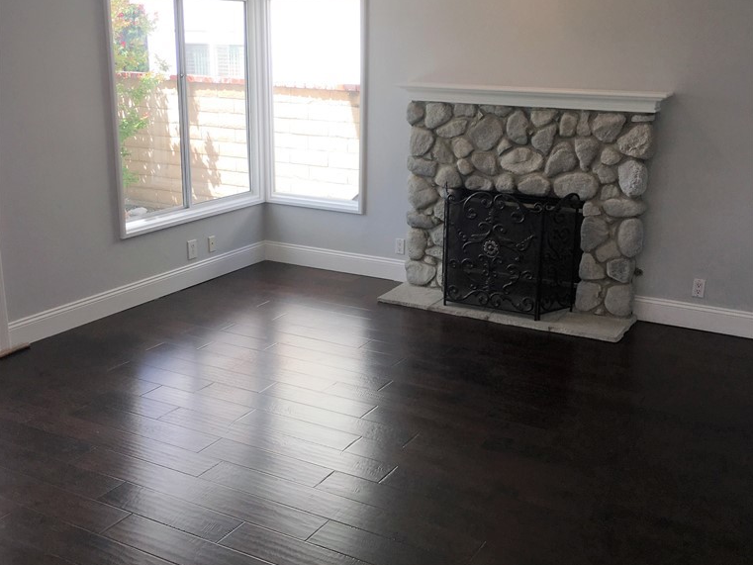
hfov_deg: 47.9
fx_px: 848
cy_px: 279
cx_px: 376
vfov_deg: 36.8
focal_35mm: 39
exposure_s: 1/181
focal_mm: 4.15
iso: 25
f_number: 2.2
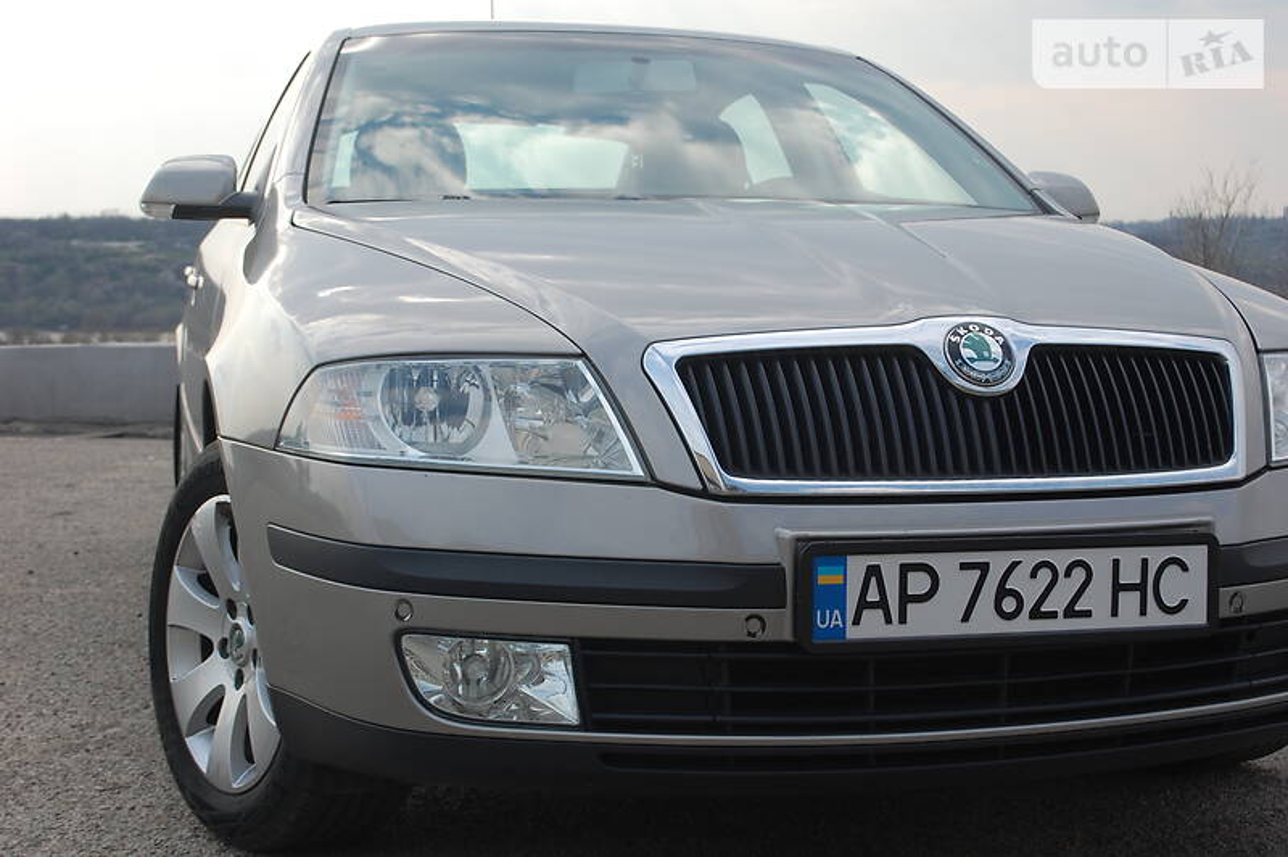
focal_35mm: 52
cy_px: 428
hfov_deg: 37.9
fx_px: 1877
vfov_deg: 25.7
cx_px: 644
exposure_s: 1/200
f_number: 7.1
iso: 200
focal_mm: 35
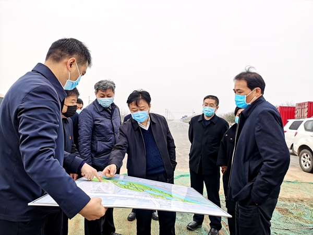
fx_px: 244
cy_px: 118
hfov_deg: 65.3
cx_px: 156
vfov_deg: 51.4
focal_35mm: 27
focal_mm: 5.58
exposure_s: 1/1208
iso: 50
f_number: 1.8
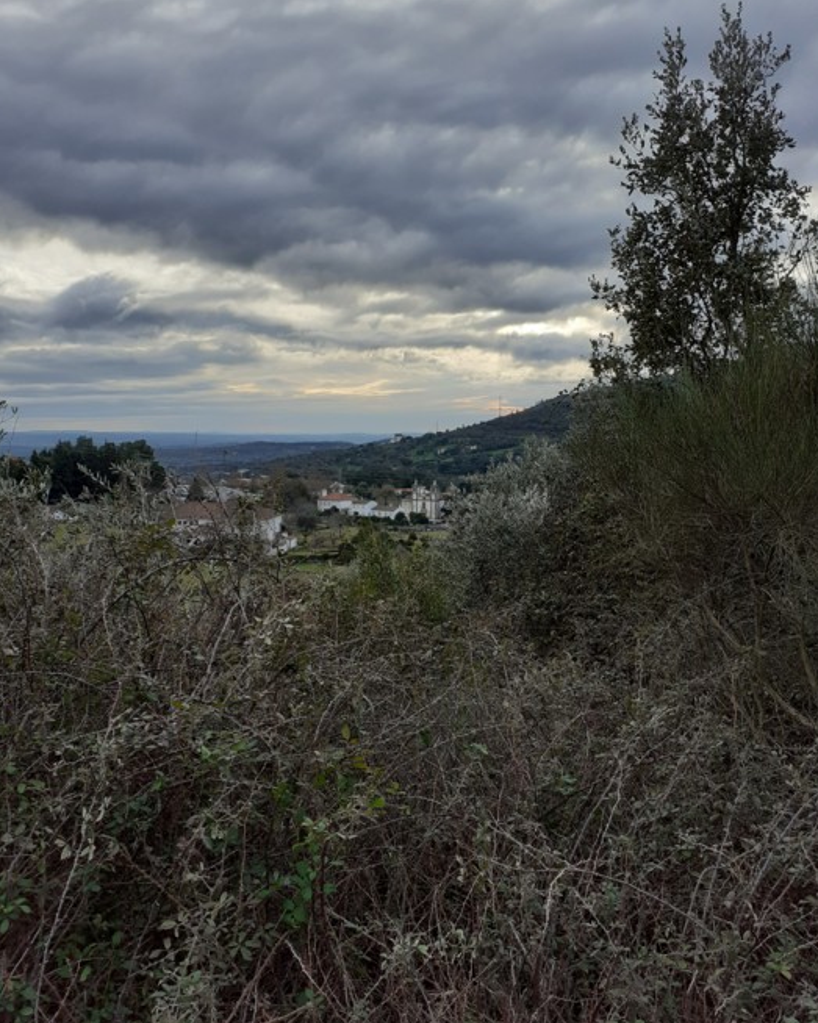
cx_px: 410
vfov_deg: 60.4
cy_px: 532
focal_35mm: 29
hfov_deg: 50.0
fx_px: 878
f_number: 1.9
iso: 40
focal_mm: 3.6
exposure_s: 1/488
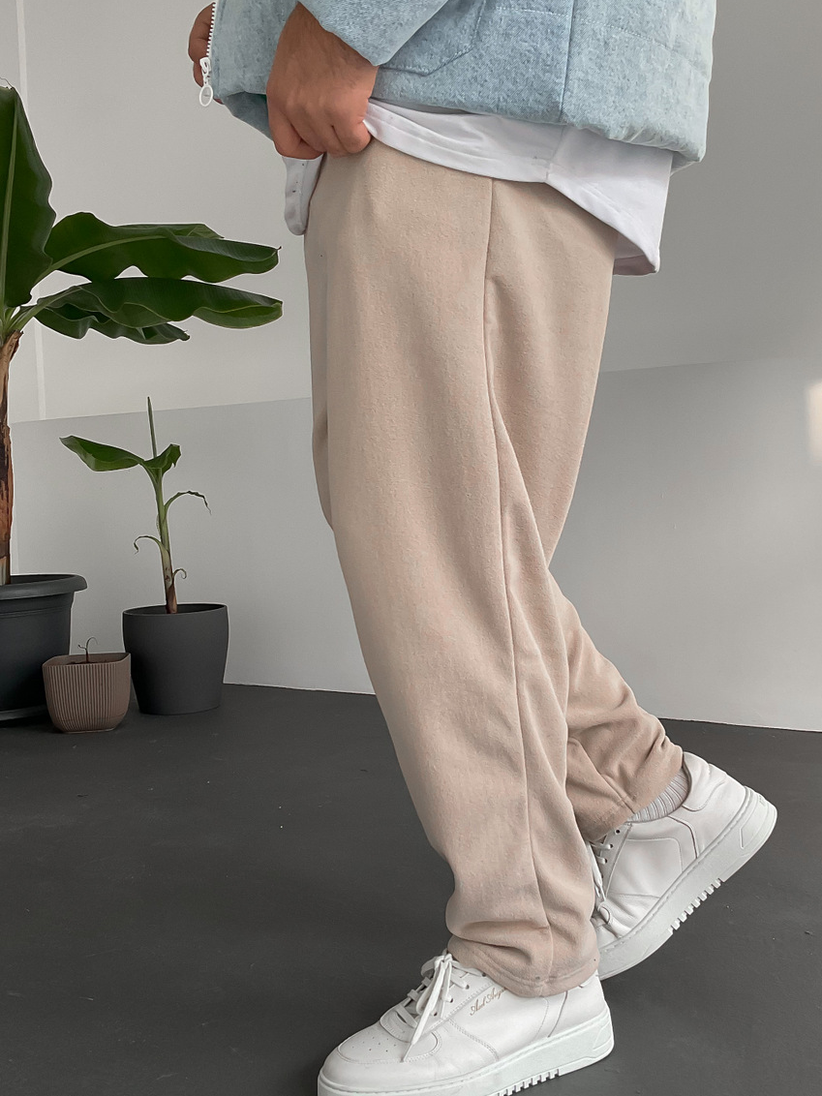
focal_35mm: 41
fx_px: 1298
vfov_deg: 45.8
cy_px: 568
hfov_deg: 35.1
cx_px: 418
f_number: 1.8
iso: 40
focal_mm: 3
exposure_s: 1/120
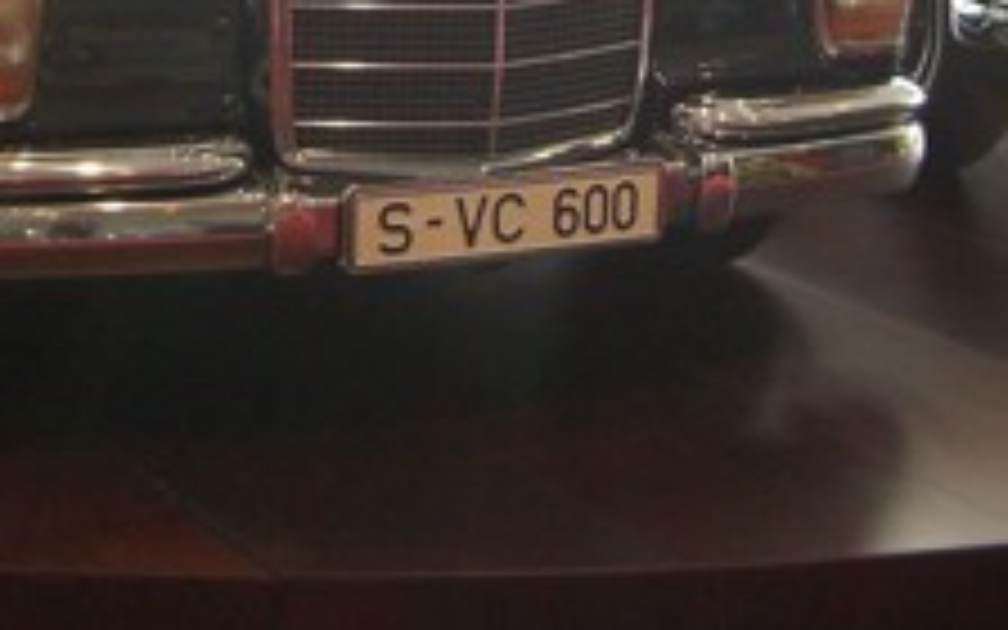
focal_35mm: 115
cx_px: 468
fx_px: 3159
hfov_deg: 18.1
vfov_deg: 11.2
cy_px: -50
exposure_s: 1/125
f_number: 2.7
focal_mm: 6.2
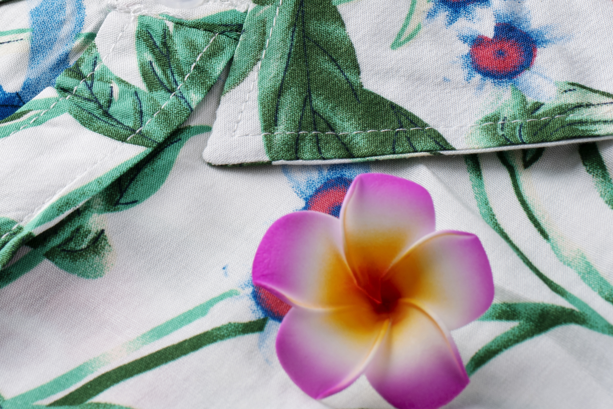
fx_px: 2146
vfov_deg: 10.8
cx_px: 101
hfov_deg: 16.1
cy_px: 12
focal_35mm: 126
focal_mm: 50
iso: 100
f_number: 7.1
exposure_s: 1/100
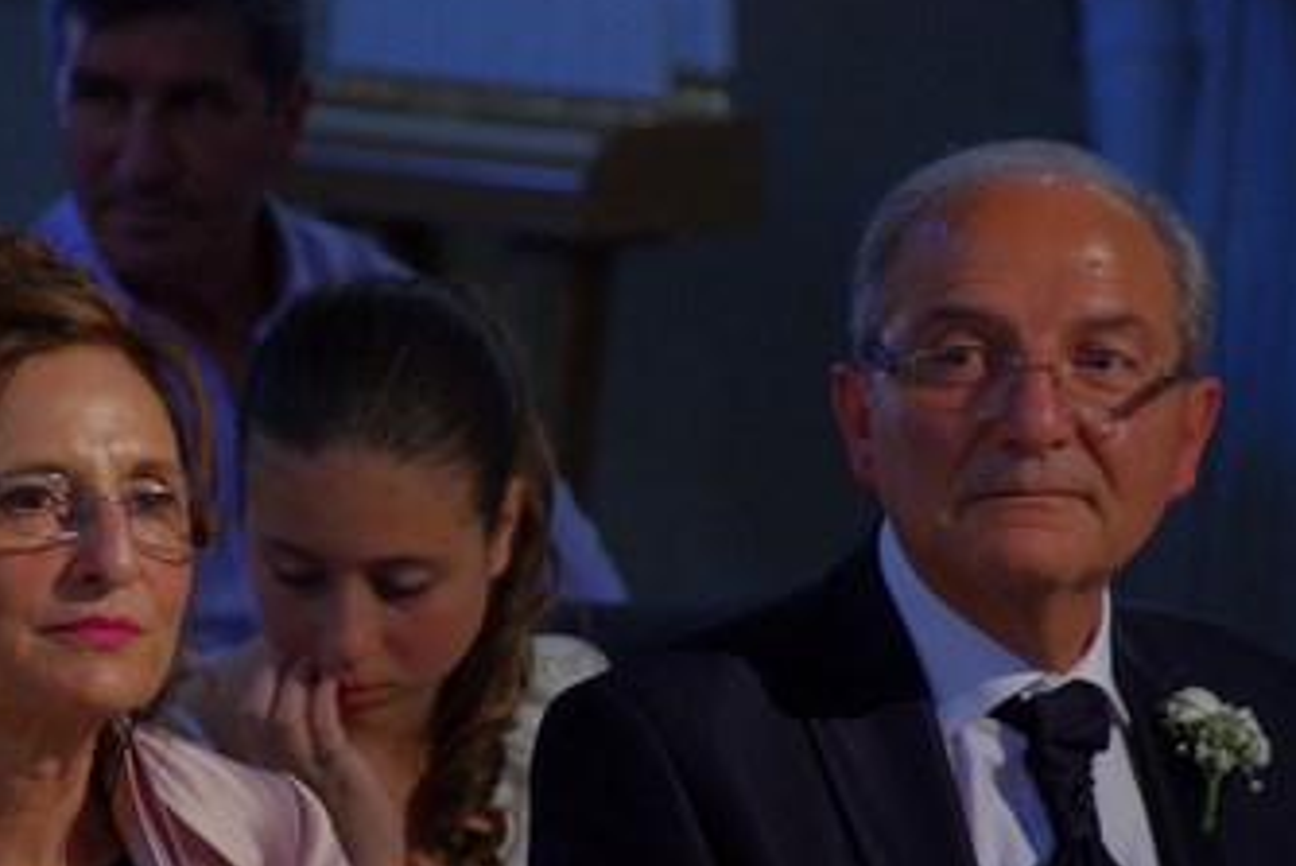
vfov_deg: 3.4
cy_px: 619
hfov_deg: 5.1
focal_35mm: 404
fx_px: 14550
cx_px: 551
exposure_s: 1/60
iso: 1600
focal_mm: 180
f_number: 6.3
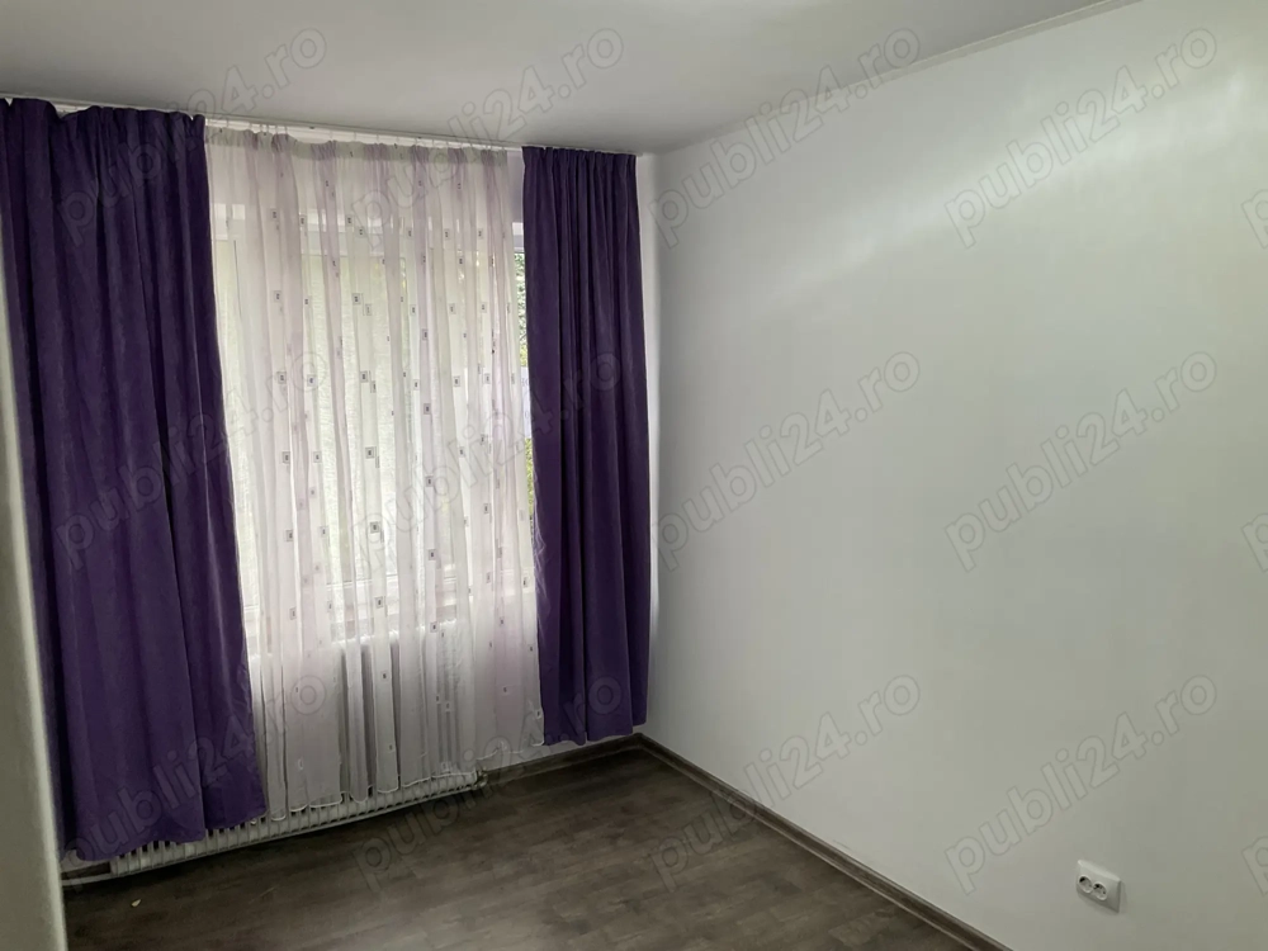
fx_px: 1062
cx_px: 634
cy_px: 476
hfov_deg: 61.7
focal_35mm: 29
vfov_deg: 48.2
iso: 50
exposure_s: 1/120
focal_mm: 3
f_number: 1.8
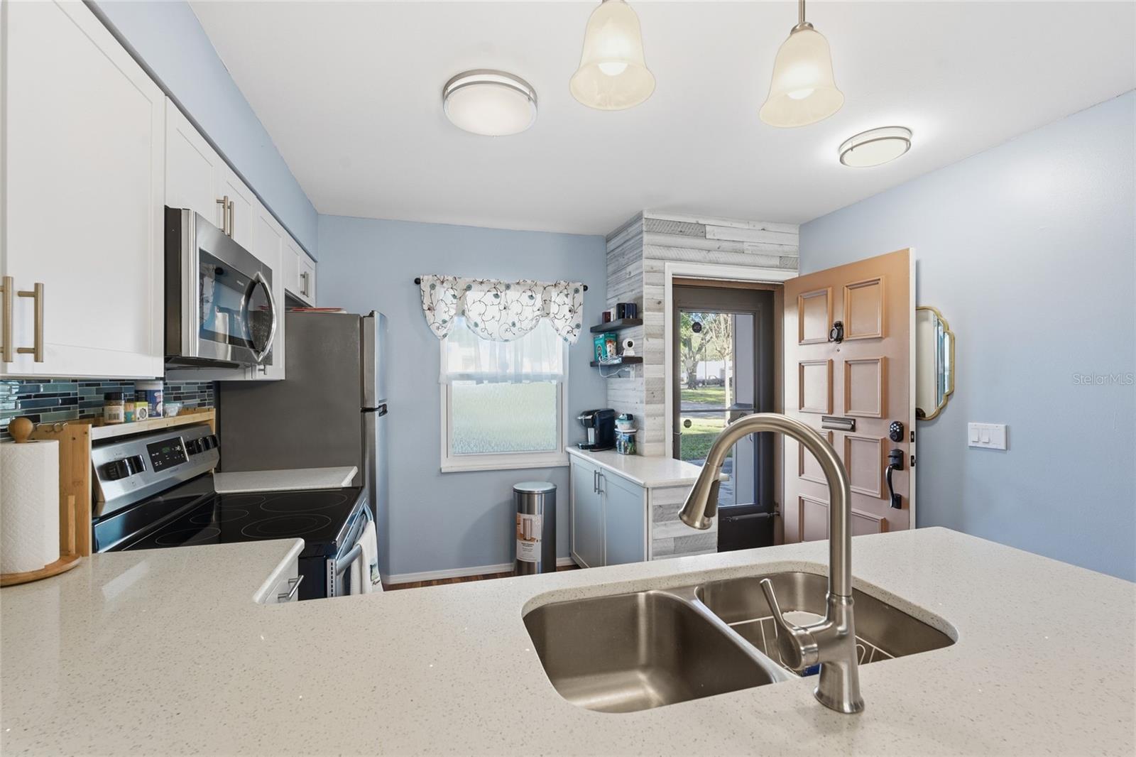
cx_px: 568
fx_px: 505
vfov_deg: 73.7
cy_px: 378
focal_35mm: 16
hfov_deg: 96.7
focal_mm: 16
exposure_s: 1/20
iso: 100
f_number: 8
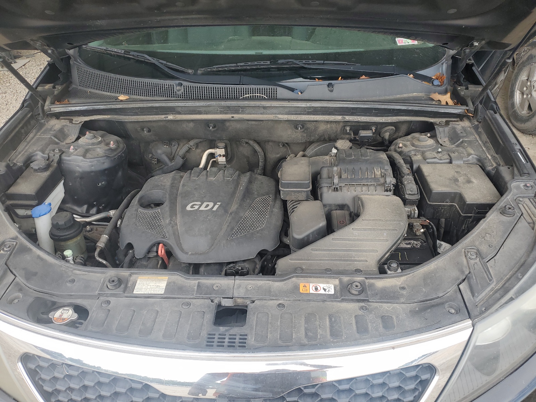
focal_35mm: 26
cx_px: 268
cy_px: 201
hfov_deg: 67.3
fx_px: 403
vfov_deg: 53.1
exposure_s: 1/323
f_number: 1.5
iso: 50
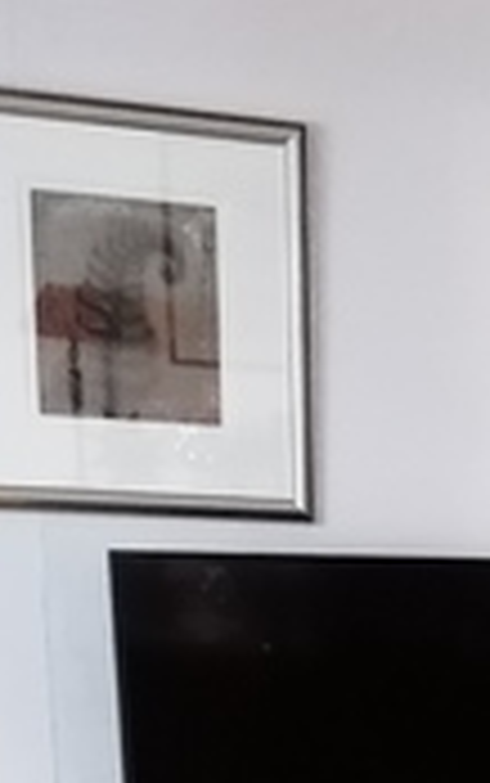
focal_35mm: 126
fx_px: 2688
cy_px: 1148
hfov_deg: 9.6
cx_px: 1038
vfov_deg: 15.4
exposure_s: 1/16.7
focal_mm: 4.75
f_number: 1.8
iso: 1250
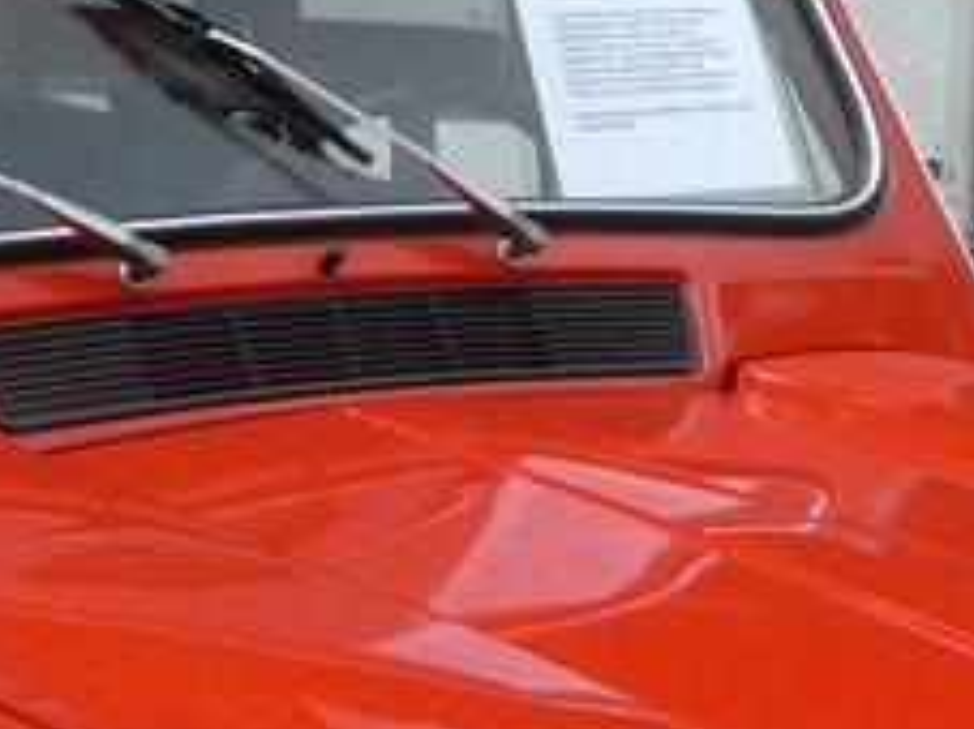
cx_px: 429
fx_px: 4612
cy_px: 772
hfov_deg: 12.1
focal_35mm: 164
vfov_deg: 9.0
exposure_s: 1/500
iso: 80
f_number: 2.8
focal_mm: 6.5
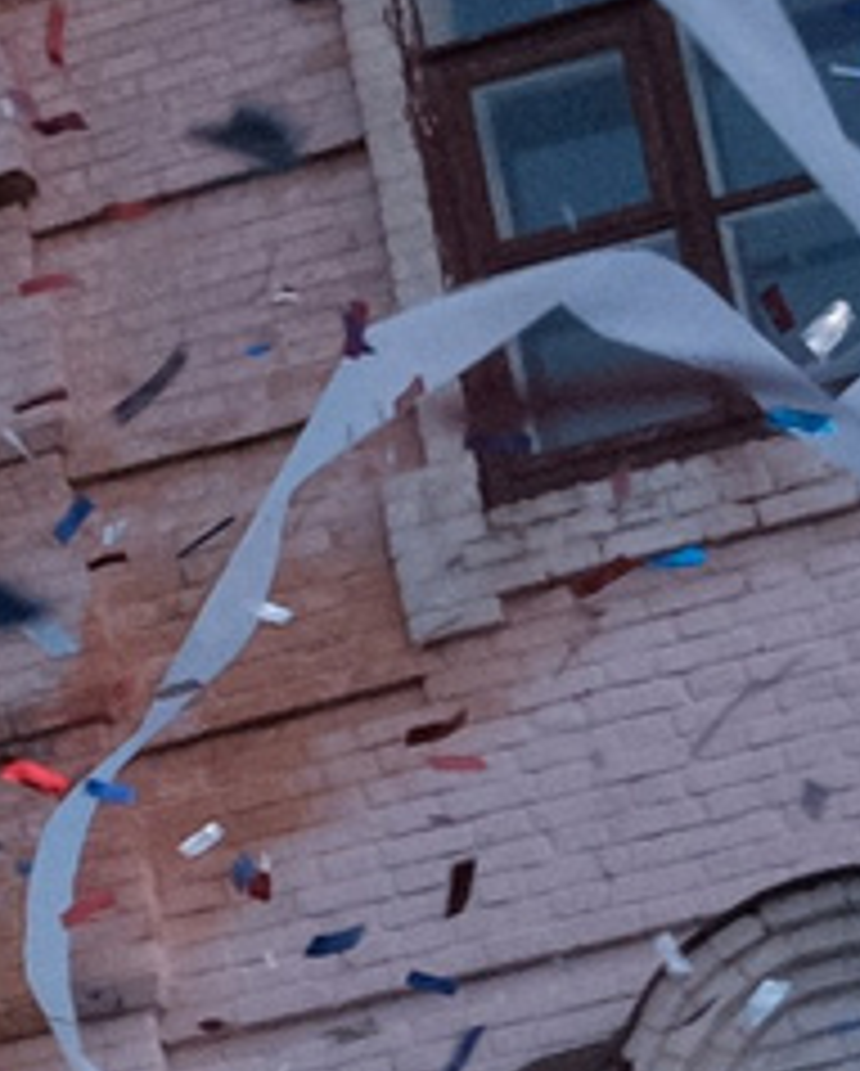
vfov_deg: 7.9
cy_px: 1019
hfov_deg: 5.4
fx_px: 7685
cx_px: -2936
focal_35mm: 242
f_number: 4
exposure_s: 1/200
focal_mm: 16
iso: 2500
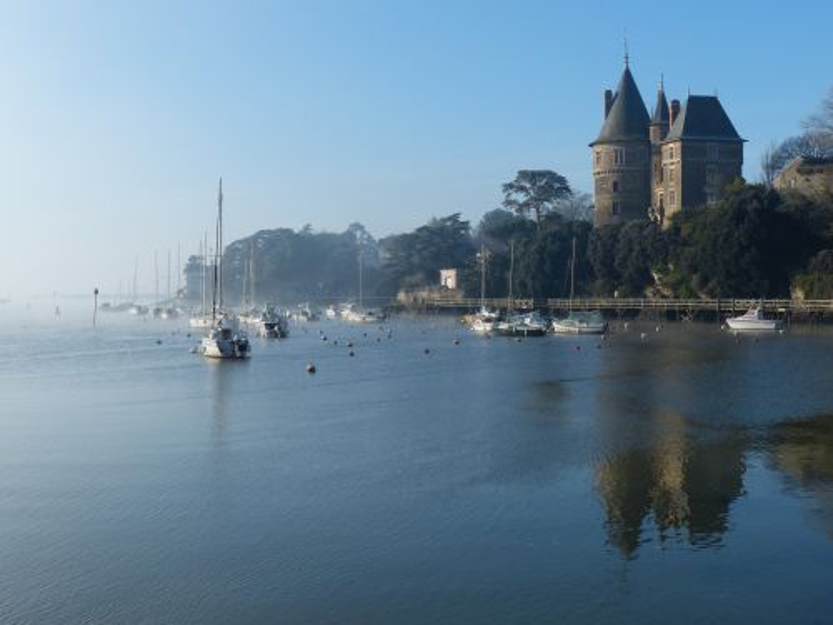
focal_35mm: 50
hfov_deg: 38.2
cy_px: 312
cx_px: 416
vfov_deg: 29.1
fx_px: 1203
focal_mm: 9.1
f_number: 4
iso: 100
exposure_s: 1/1000
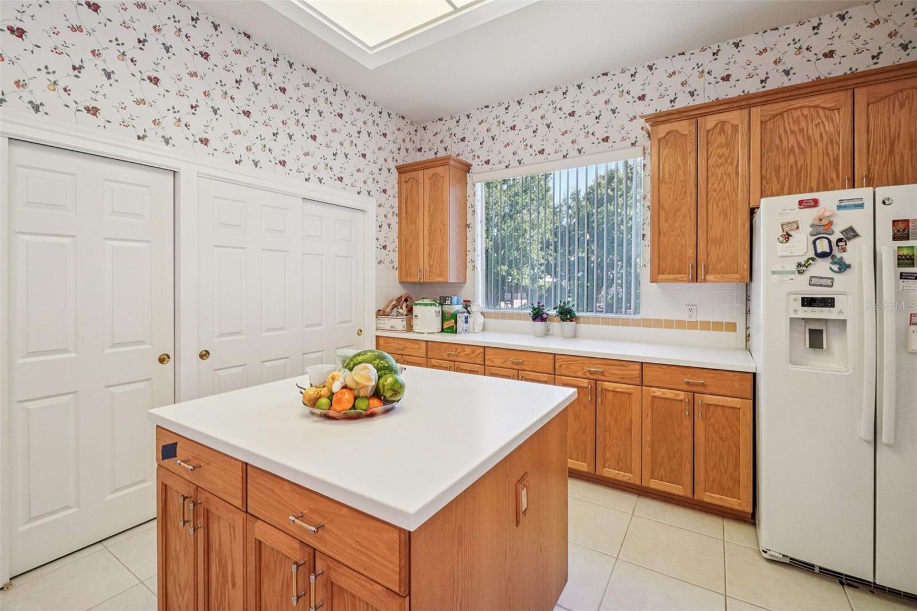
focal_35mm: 15
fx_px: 382
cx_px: 458
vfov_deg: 77.3
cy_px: 306
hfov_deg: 100.4
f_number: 8
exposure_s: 1/30
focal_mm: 10
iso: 400
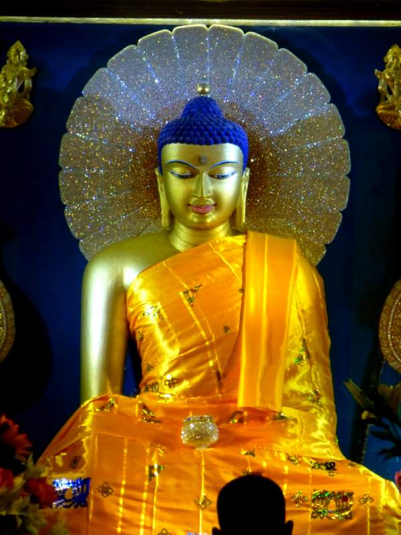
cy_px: 268
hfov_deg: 3.5
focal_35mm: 425
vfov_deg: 4.7
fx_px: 6564
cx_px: 200
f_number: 5.9
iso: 500
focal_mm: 68.9
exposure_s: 1/13
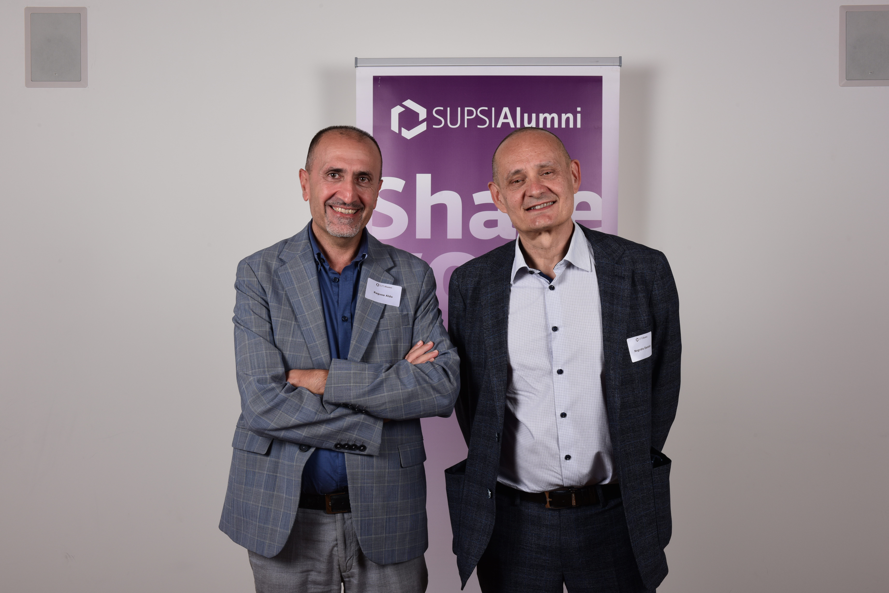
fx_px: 939
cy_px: 296
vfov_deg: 35.1
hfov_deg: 50.7
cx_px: 444
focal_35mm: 38
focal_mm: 38
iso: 250
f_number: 13
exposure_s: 1/125
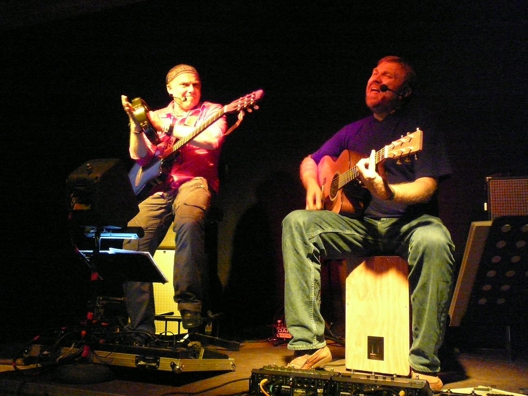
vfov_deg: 40.7
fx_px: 534
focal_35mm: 35
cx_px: 264
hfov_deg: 52.6
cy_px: 198
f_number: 2.8
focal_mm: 5.2
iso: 800
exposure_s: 1/30
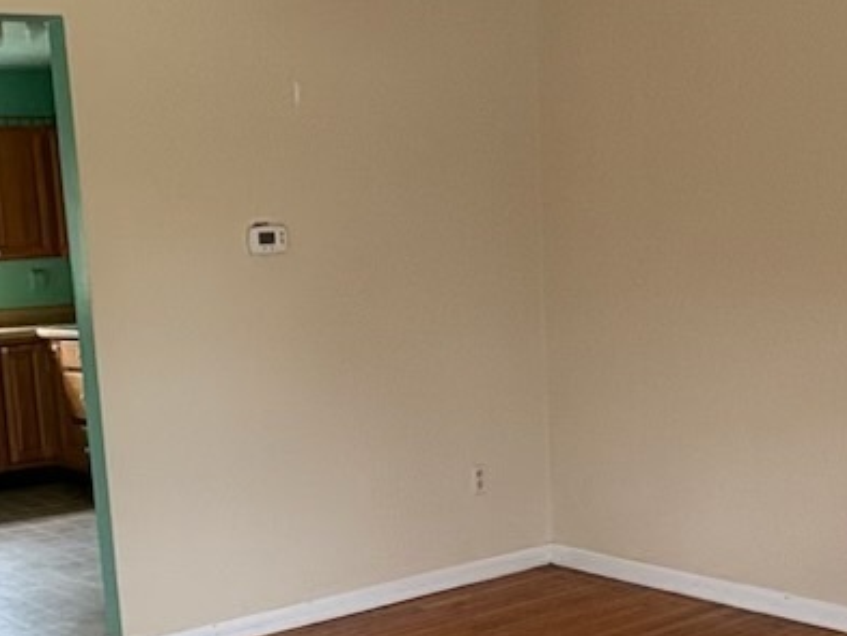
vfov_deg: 25.3
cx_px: 336
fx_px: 1395
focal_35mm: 57
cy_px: 496
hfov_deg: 33.7
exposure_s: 1/99
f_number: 2.2
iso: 200
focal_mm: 2.22
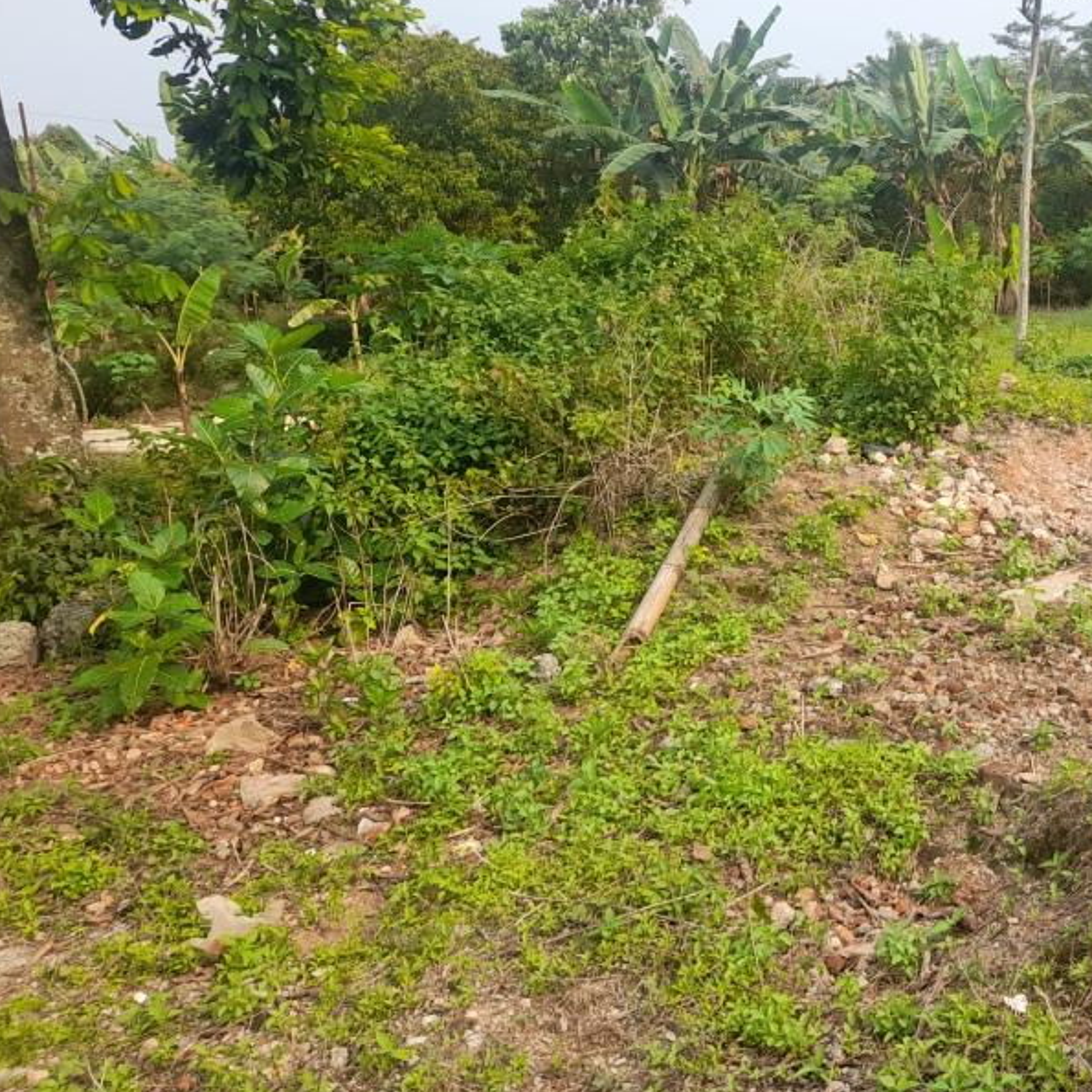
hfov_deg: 41.9
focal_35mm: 38
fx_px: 1356
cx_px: 875
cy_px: 457
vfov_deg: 43.7
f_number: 2
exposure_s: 1/280
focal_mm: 4.6
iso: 20
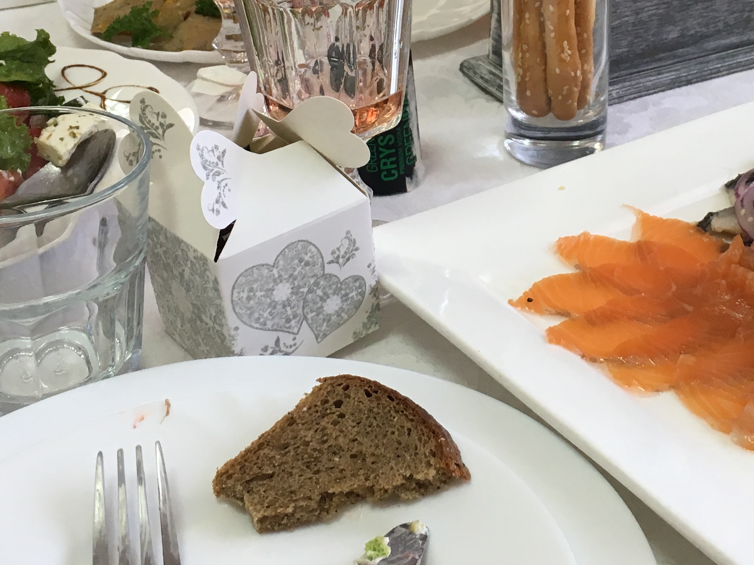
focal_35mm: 64
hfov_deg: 30.0
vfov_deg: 22.5
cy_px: 89
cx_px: 526
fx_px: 1394
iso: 32
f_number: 2.2
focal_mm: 4.15
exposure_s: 1/33
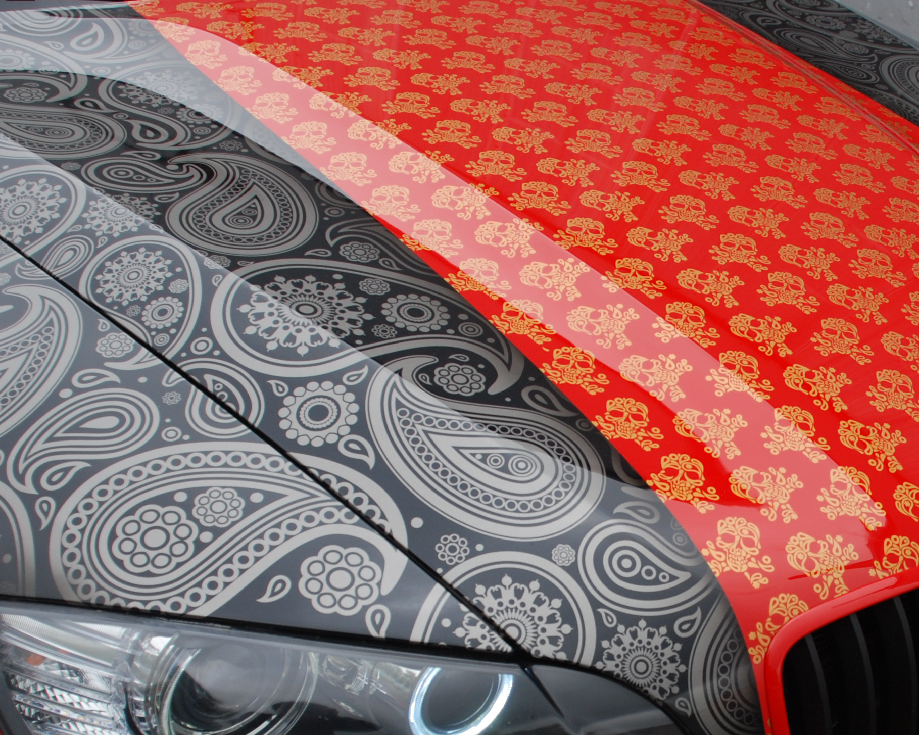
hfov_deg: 34.2
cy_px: 607
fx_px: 1469
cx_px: 654
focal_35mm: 54
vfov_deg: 27.4
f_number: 3.5
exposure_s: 1/320
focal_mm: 18
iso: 200
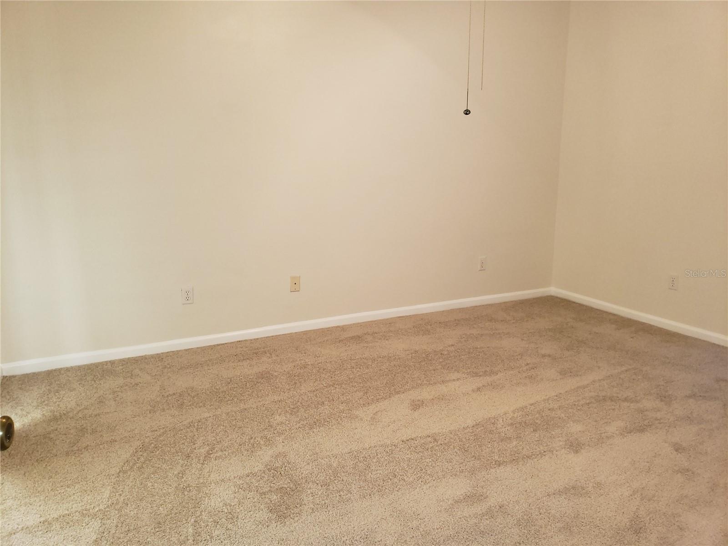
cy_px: 273
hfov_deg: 67.3
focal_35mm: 26
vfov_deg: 53.1
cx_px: 364
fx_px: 547
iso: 125
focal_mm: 4.3
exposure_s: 1/20
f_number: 2.4
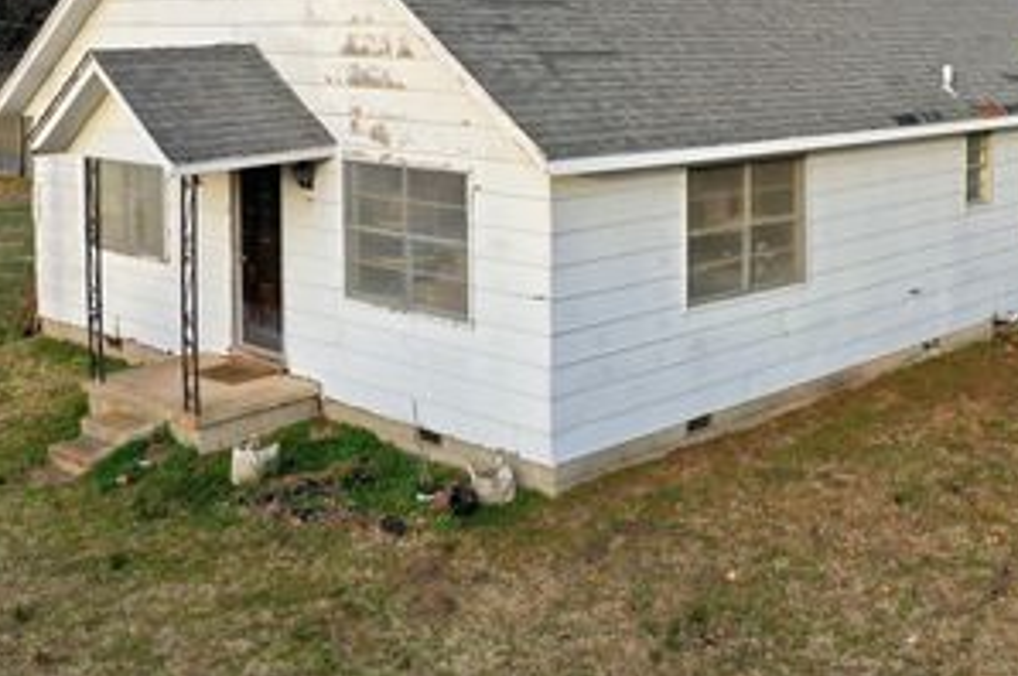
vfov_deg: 27.9
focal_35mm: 47
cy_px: 114
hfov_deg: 40.7
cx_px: 769
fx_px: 1328
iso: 100
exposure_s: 1/200
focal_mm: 10.26
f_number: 5
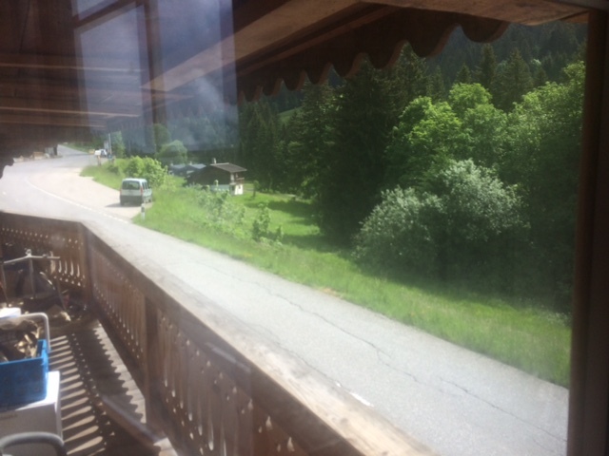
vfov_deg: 48.2
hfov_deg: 61.7
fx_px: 510
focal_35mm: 29
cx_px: 304
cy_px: 228
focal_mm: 4.15
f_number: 2.2
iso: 32
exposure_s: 1/1109
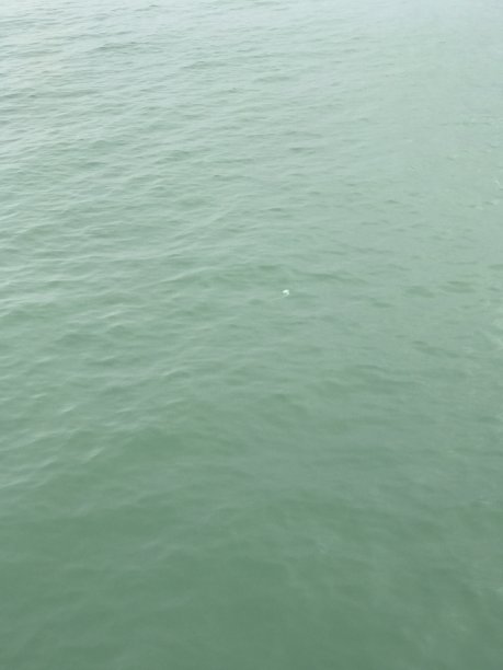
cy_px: 335
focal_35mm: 57
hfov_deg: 25.7
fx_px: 1104
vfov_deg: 33.8
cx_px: 252
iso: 20
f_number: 2.8
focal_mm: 6.6
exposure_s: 1/183
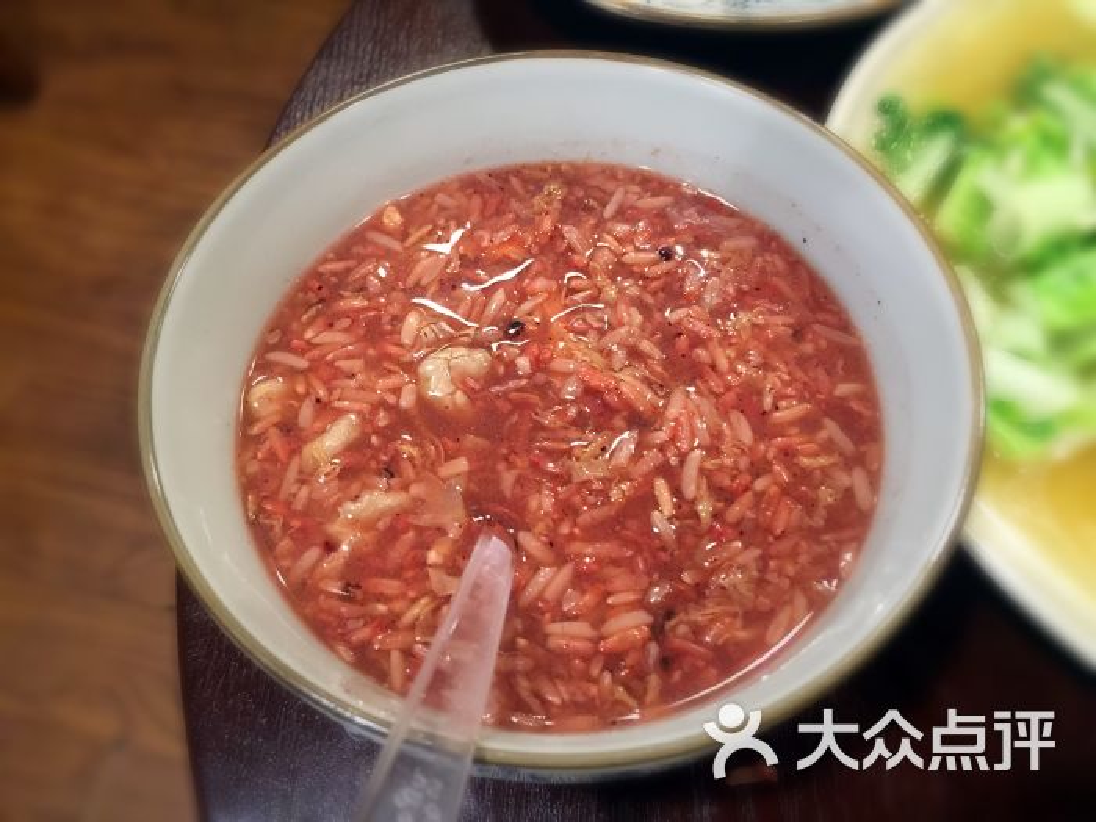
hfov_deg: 61.7
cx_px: 548
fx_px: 918
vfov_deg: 48.2
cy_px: 411
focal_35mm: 29
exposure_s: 1/8
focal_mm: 4.15
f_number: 2.2
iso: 160
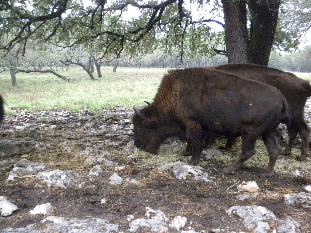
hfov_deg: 50.1
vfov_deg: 38.7
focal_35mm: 37
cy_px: 116
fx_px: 332
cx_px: 156
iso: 466
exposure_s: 1/148
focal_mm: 6.6
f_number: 3.5
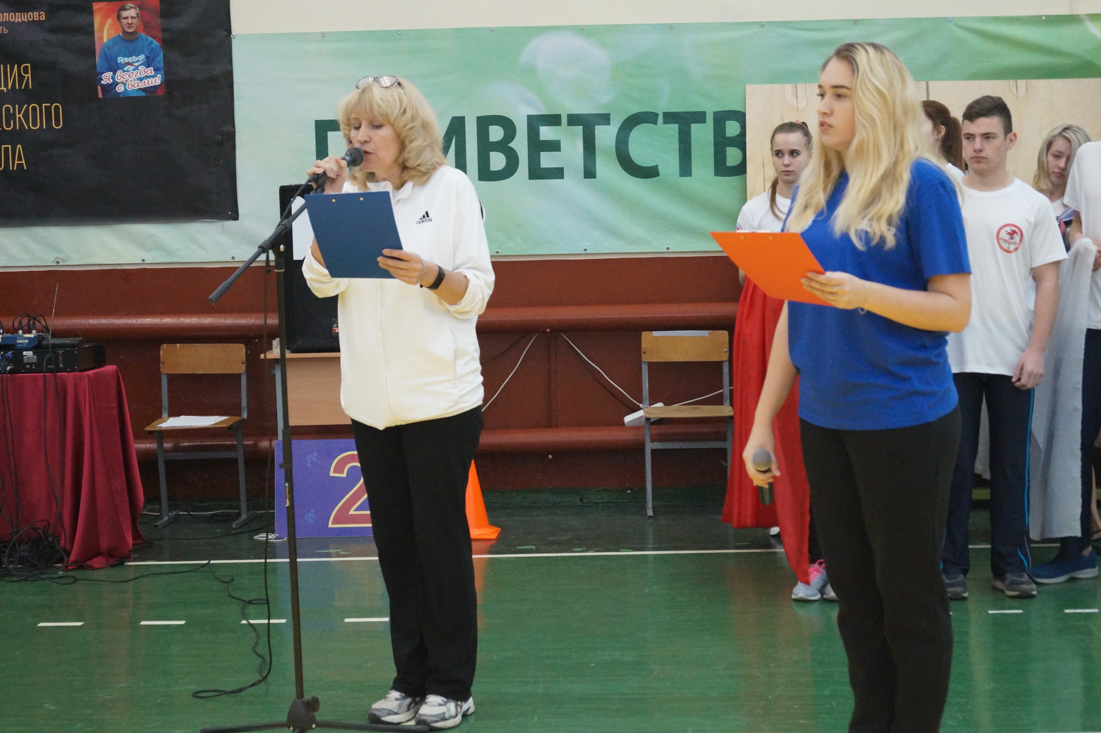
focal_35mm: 75
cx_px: 550
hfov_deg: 27.0
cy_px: 366
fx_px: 2293
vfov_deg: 18.2
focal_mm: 50
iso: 3200
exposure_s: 1/100
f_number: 5.6
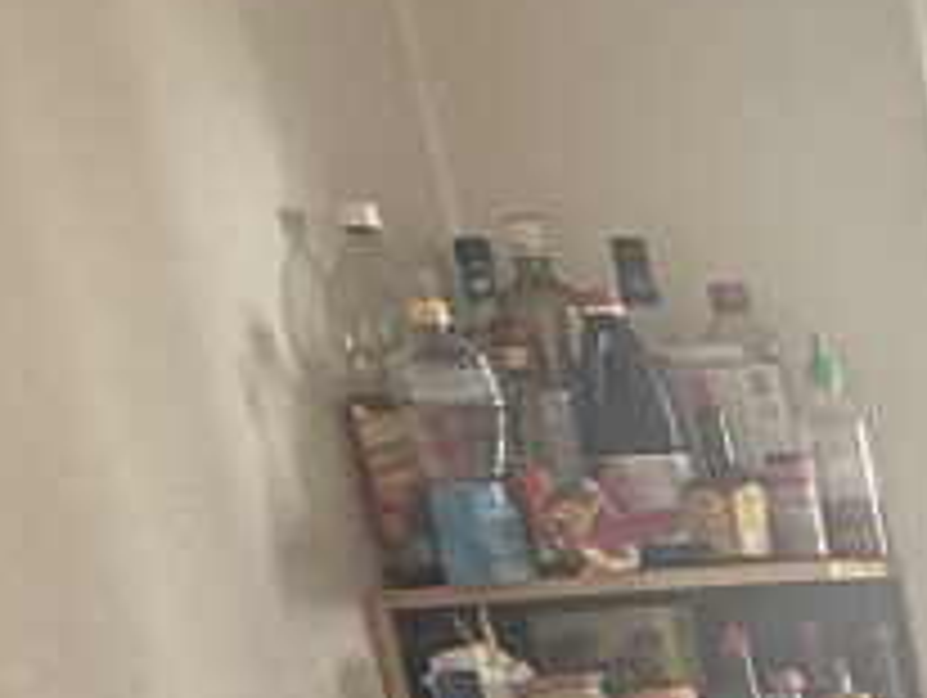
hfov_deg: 14.8
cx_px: 2092
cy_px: 1220
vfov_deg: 14.0
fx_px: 2547
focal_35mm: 95
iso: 125
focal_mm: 2.22
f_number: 2.2
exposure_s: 1/99
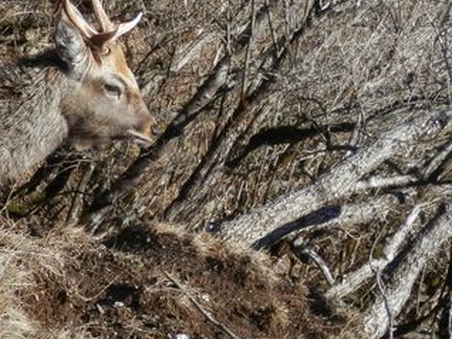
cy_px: 6
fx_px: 1970
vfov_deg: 9.7
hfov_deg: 12.9
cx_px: 3
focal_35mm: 151
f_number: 4.2
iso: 80
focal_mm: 10.8
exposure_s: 1/400
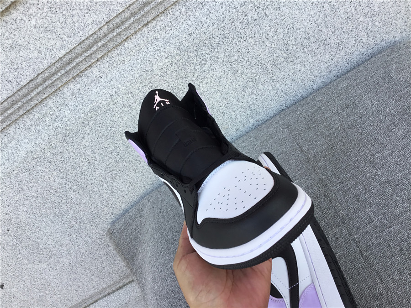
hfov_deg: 58.4
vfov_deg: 45.4
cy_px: 154
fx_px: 368
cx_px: 206
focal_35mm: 31
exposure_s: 1/158
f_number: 2.4
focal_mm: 3.3
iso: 25
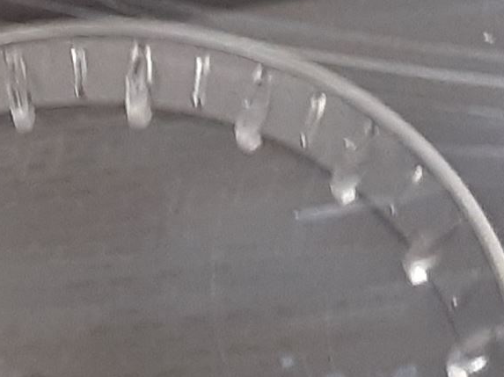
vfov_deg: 15.8
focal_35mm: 93
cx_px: -264
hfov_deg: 18.5
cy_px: 281
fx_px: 1353
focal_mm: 3.93
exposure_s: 1/25
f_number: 1.7
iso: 200
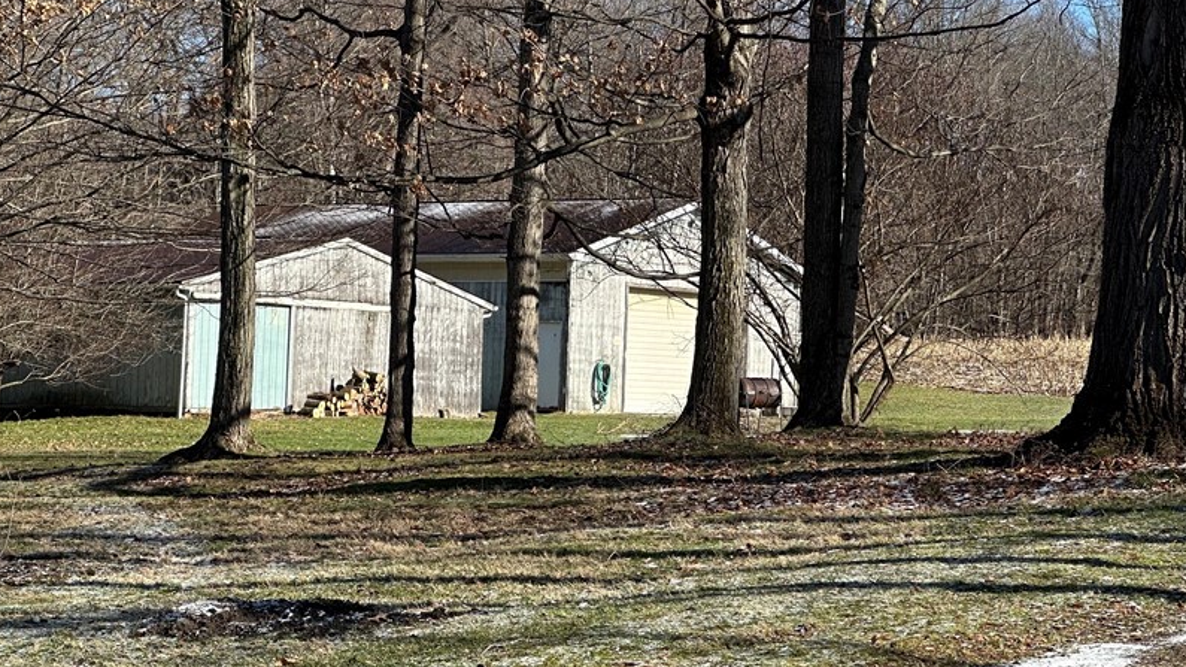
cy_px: 310
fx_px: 3396
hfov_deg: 19.8
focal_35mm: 108
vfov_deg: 11.2
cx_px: 644
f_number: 2.8
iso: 32
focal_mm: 9
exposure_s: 1/521
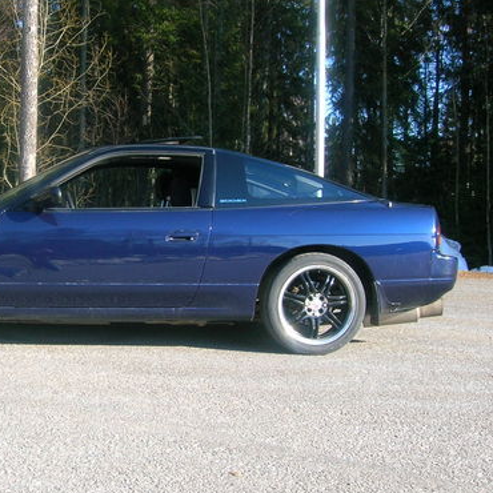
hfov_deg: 32.1
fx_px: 838
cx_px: 111
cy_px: 222
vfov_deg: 32.8
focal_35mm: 52
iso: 50
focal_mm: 5.7
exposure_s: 1/98.1
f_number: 4.9
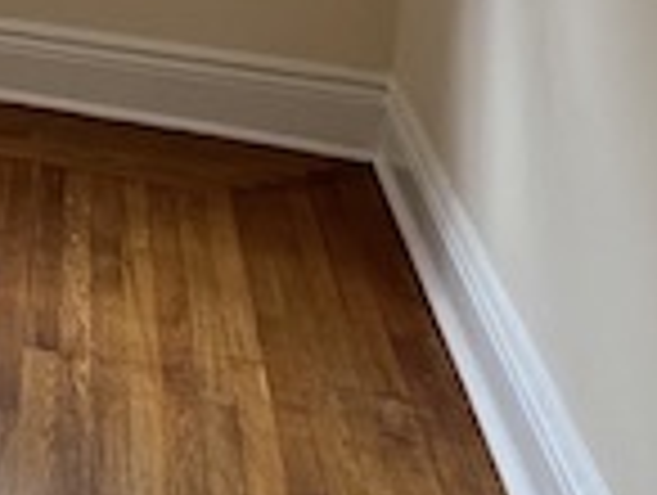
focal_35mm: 71
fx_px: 1350
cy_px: -261
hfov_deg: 19.5
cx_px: -558
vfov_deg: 18.3
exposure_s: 1/99
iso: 50
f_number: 1.8
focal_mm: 1.57
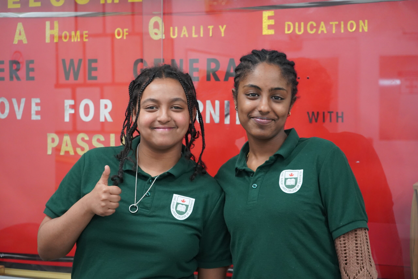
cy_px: 140
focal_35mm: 66
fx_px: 766
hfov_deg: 30.5
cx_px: 209
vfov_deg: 20.6
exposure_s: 1/160
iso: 5000
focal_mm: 66
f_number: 5.6
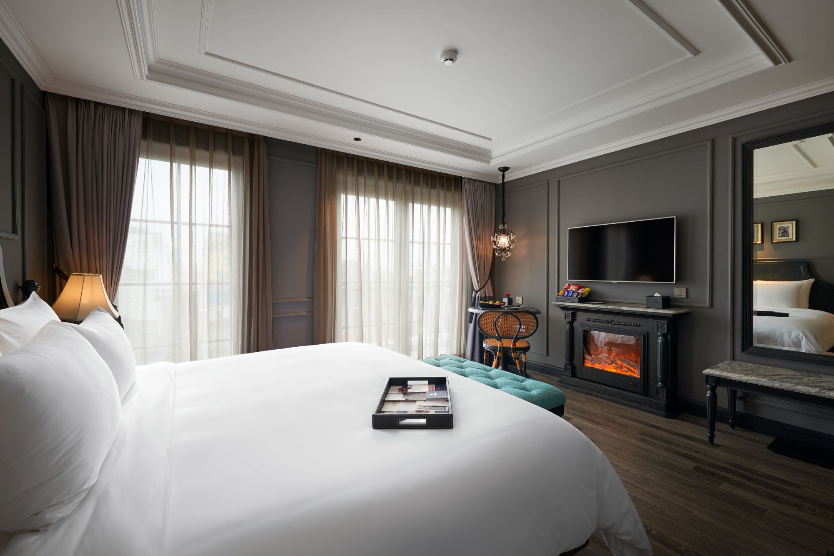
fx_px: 348
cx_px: 417
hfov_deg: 100.4
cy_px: 278
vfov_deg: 77.3
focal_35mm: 15
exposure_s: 1/15
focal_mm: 15
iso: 250
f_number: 8
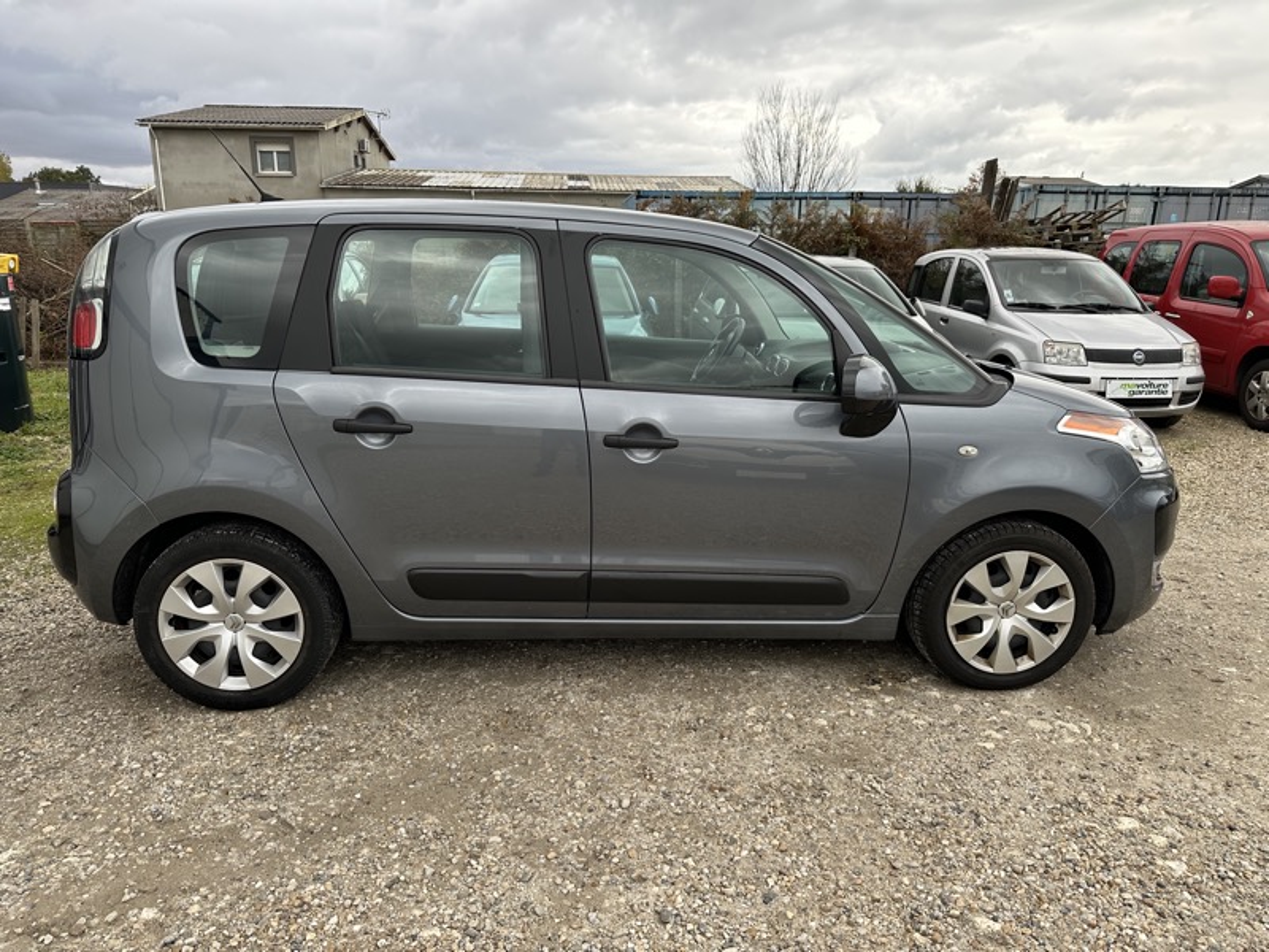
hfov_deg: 71.6
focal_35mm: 24
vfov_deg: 56.8
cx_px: 634
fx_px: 880
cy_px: 476
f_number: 1.78
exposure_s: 1/380
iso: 80
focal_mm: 6.86
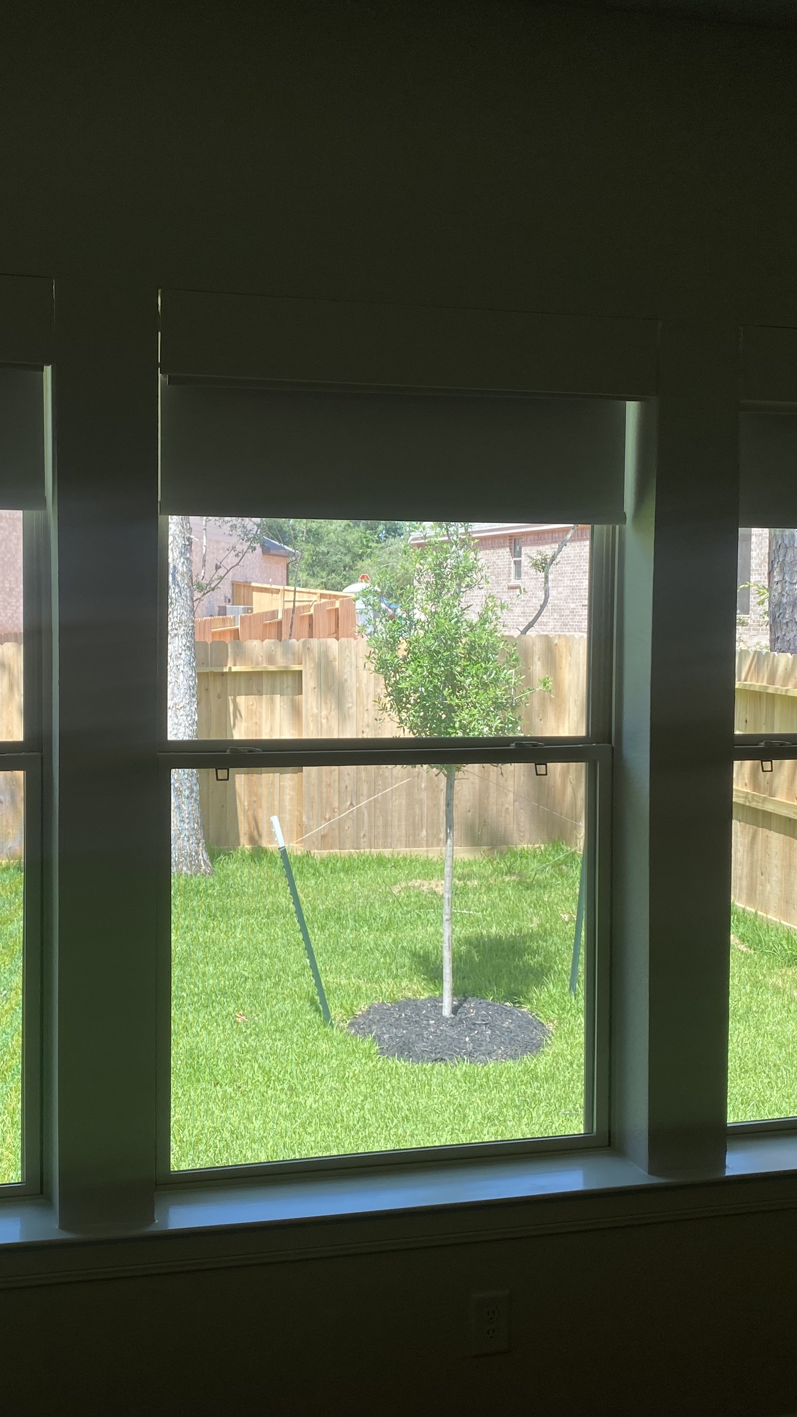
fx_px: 1428
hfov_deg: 31.0
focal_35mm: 38
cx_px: 283
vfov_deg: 52.8
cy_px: 709
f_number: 1.8
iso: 32
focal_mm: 4.25
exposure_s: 1/373
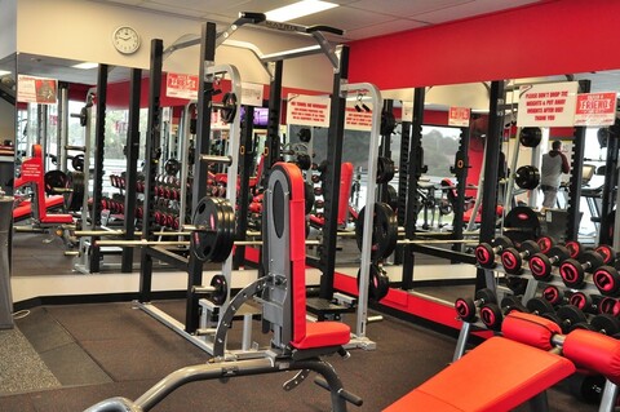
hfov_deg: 46.4
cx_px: 310
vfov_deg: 31.8
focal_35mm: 42
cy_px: 206
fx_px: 723
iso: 1600
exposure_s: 1/60
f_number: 7.1
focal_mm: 28
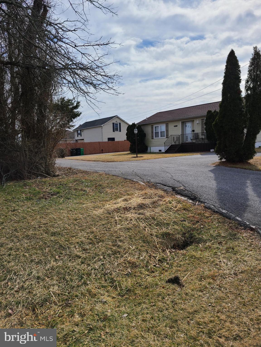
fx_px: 261
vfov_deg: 67.3
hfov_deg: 53.1
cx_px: 130
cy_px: 174
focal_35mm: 26
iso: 40
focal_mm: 5.4
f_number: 1.8
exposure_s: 1/3935
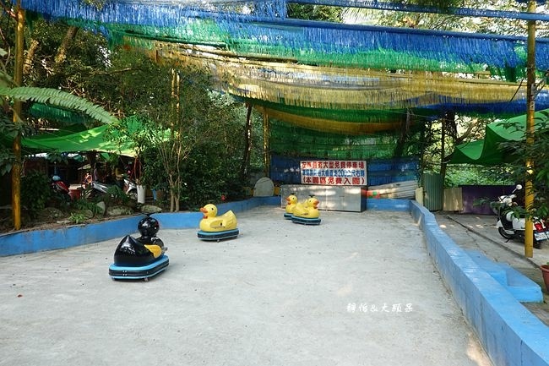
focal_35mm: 24
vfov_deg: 53.1
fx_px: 366
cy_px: 183
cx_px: 274
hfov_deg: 73.8
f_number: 2.8
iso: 125
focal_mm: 9
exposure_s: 1/80
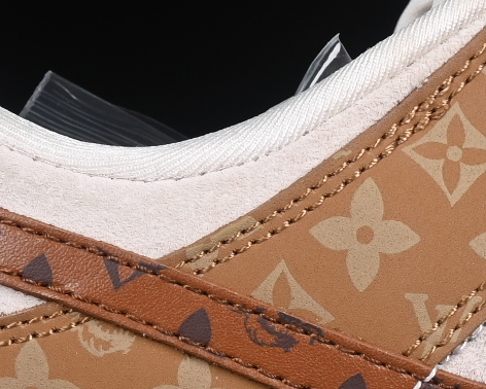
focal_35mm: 415
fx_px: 5972
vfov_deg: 3.7
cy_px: 220
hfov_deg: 4.6
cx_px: 744
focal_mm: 50
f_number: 8
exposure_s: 1/80
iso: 160
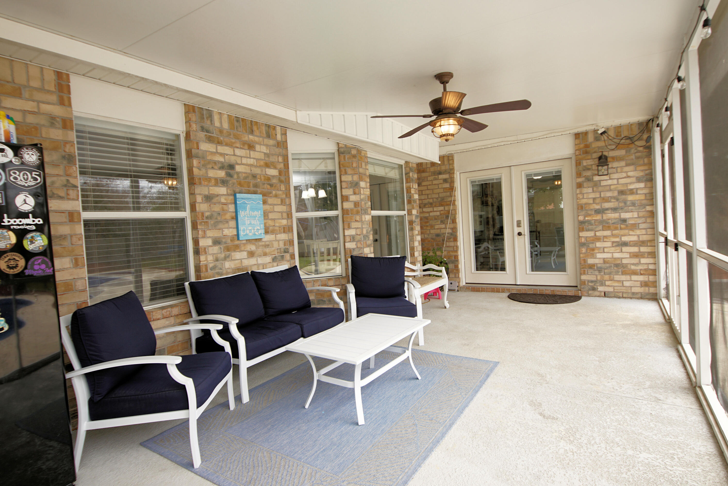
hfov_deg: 90.0
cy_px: 243
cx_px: 364
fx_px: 364
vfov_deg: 67.4
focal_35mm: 18
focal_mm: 12
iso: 100
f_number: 4.5
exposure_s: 1/60
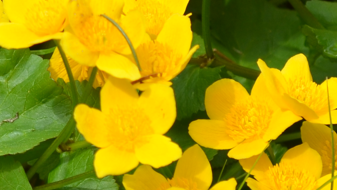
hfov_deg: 4.7
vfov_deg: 2.6
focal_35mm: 460
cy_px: -8
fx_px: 4111
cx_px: -121
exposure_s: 1/640
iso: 200
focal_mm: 60
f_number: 6.3
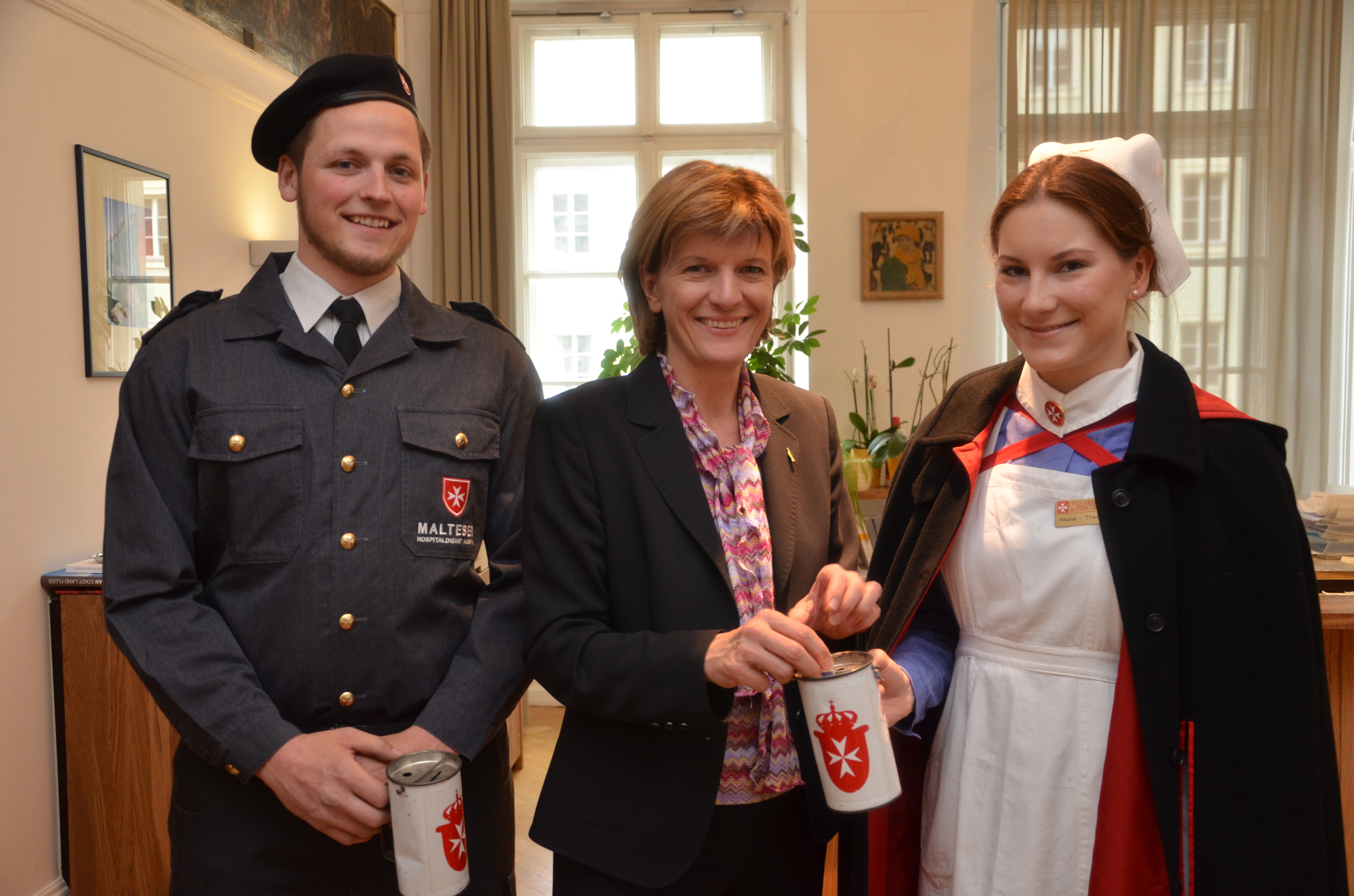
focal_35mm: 38
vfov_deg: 35.3
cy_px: 448
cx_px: 677
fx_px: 1407
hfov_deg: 51.4
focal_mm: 25
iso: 800
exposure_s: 1/60
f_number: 4
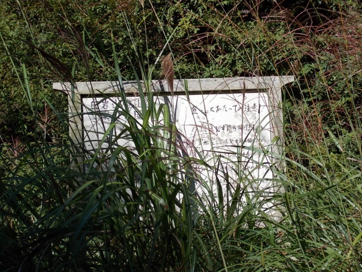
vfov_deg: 14.9
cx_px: 181
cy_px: 136
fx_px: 1035
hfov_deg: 19.8
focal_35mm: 99
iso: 80
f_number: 5.5
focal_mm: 17.6
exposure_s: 1/320
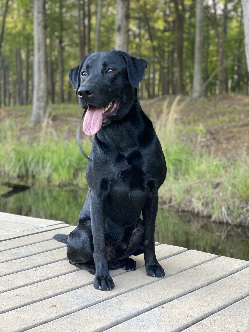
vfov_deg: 36.8
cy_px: 166
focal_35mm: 52
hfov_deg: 28.0
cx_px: 124
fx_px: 499
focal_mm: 6
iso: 100
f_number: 2
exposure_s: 1/122
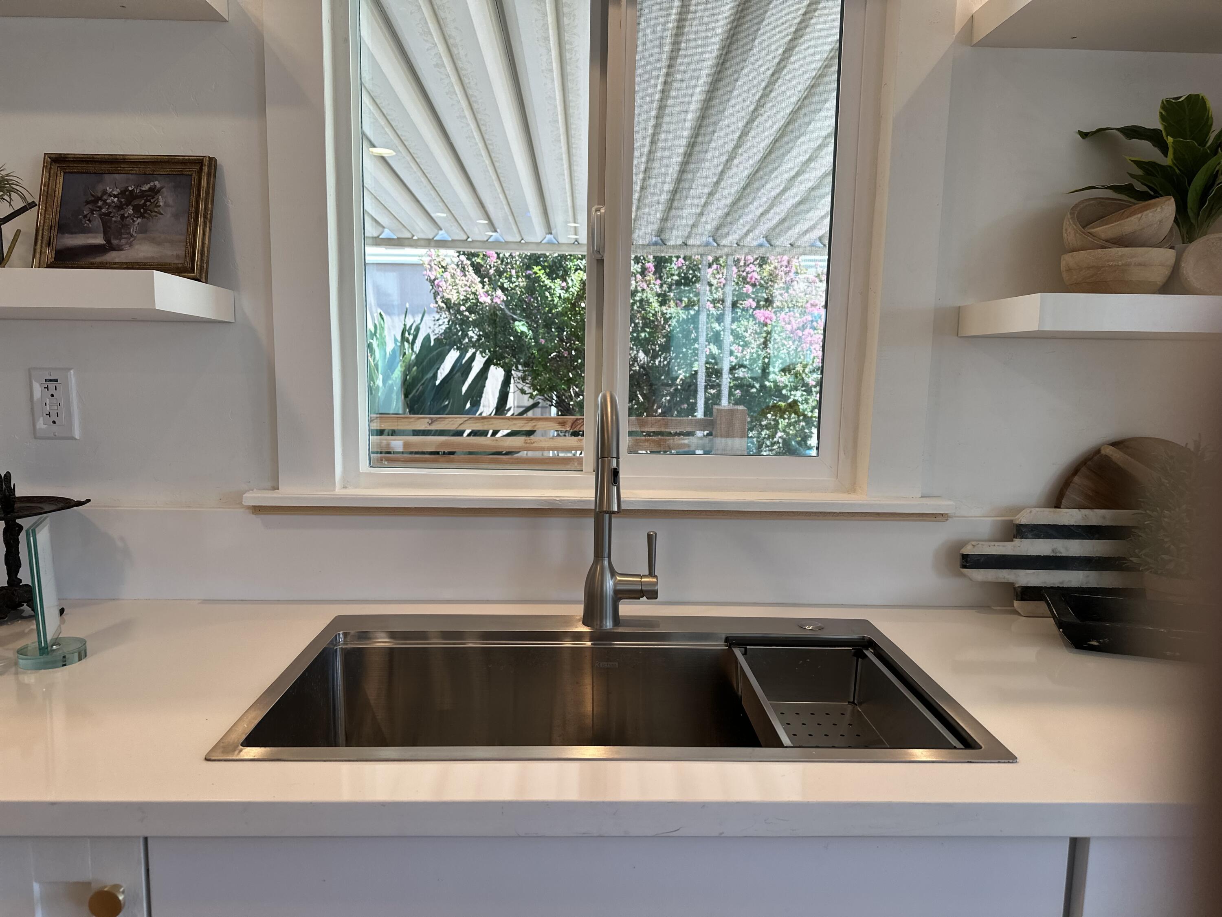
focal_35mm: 24
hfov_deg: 71.6
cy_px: 458
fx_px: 847
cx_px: 611
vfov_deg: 56.8
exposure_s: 1/204
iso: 64
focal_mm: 6.86
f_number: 1.78
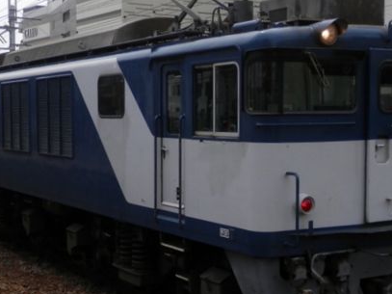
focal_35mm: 59
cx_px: 147
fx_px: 668
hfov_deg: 32.6
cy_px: 179
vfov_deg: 24.8
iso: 80
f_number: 3.3
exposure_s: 1/1000
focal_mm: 5.5
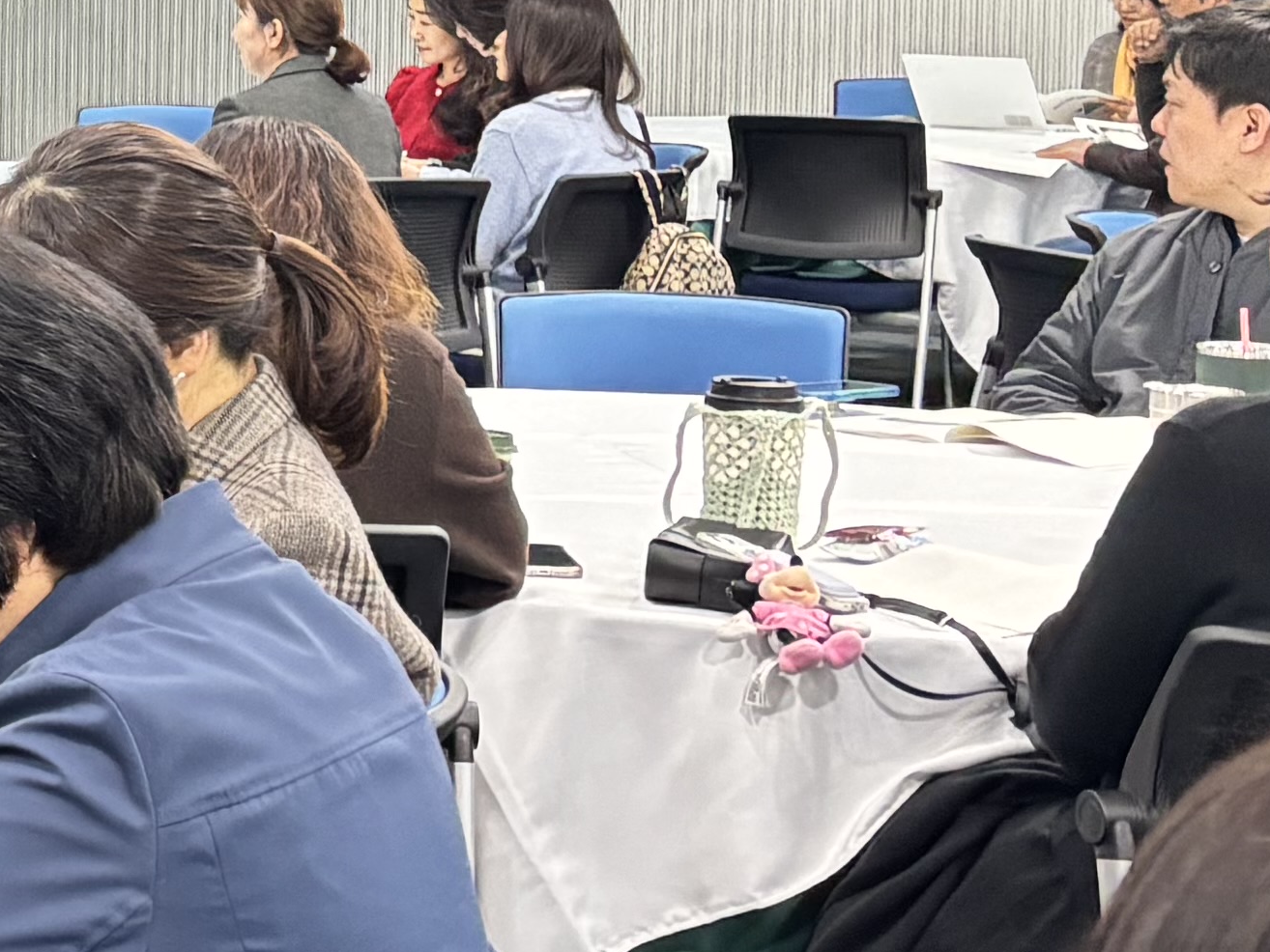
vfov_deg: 13.0
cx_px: -1231
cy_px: 52
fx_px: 4147
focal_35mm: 113
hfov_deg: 14.6
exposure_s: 1/60
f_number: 1.6
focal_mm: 5.96
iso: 320
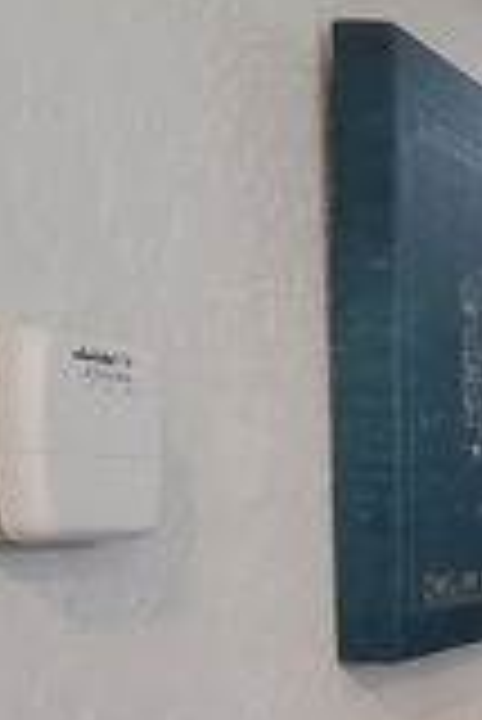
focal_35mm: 54
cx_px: 1068
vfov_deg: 35.4
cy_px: 598
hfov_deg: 16.2
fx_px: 1082
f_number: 2.2
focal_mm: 1.74
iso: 320
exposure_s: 1/60
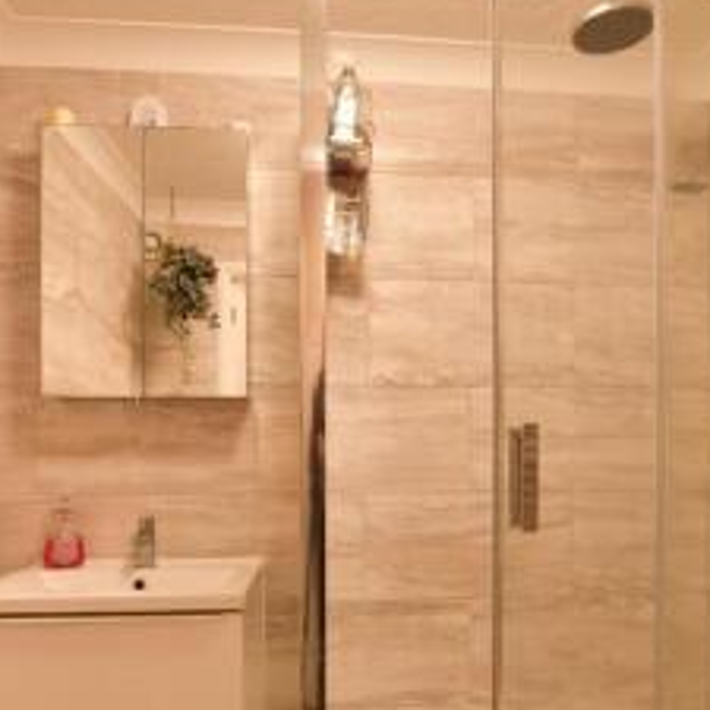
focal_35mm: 27
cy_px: 459
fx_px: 627
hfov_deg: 58.9
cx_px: 391
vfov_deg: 58.1
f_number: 8
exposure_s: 1/2.5
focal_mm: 10
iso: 200
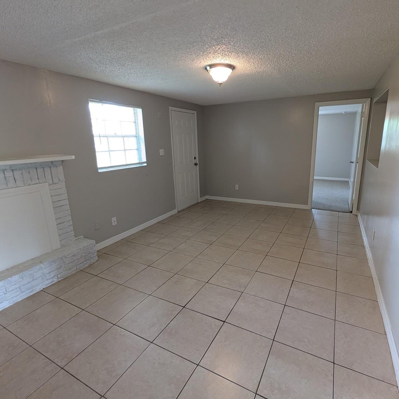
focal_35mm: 16
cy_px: 192
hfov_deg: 87.1
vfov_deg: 87.4
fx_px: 209
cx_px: 223
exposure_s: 1/24
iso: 172
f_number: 2.2
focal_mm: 1.95
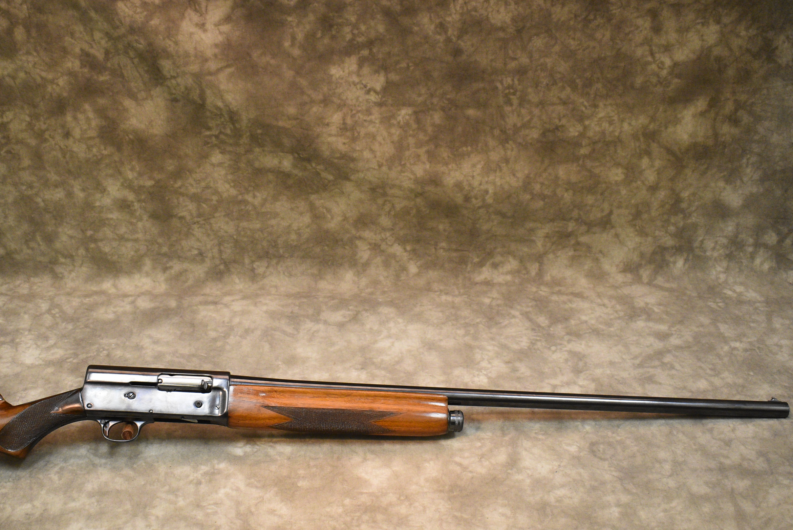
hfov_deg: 42.5
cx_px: 312
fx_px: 1014
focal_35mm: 46
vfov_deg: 29.3
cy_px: 293
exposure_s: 1/125
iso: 1800
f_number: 4
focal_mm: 24
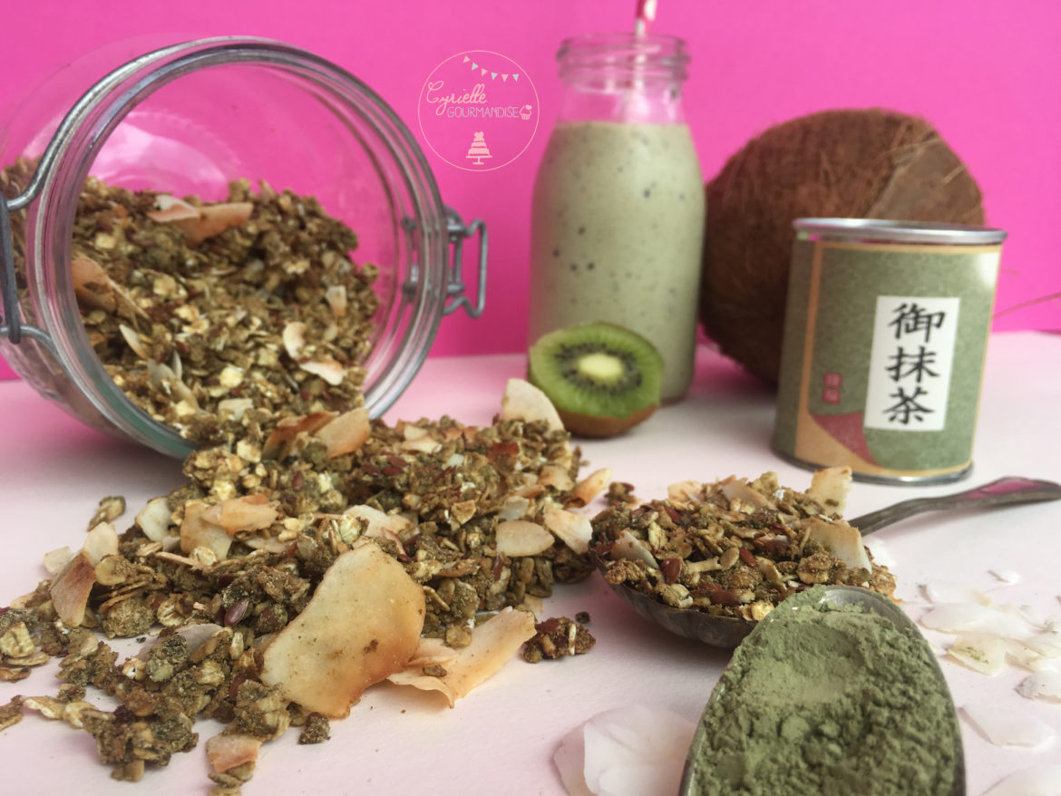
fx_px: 889
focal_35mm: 29
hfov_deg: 61.6
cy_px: 398
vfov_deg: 48.2
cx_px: 530
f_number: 2.2
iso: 25
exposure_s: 1/232
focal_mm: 4.15
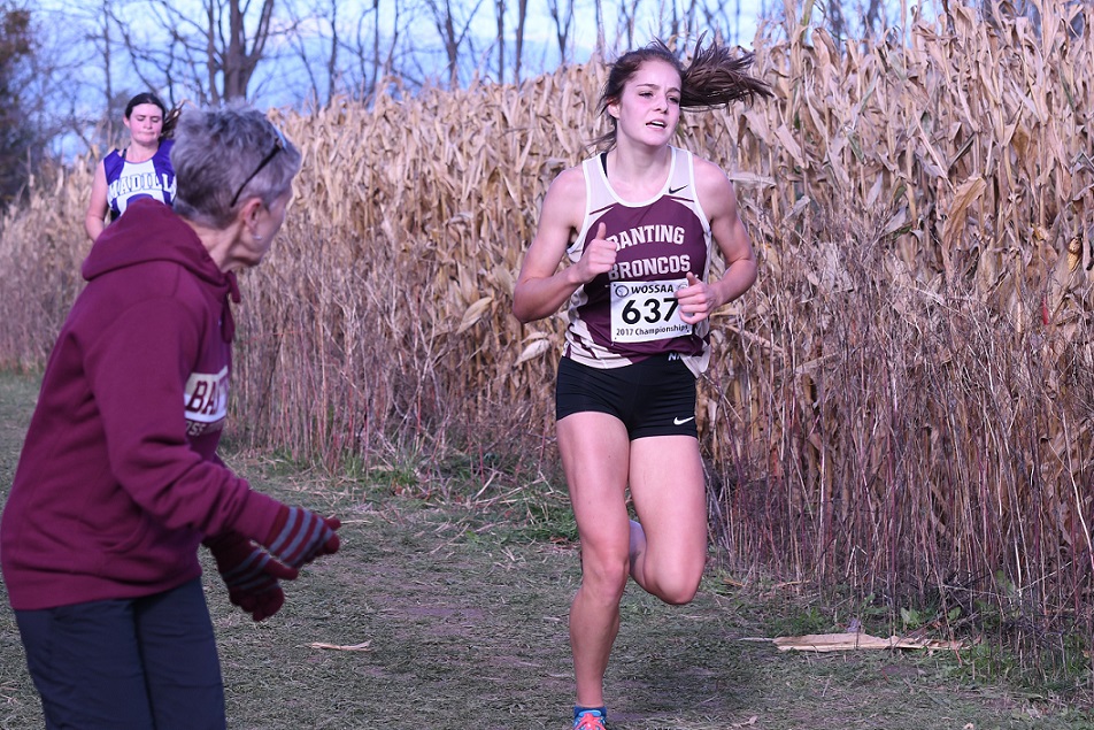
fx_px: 3191
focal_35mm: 105
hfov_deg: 19.5
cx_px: 547
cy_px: 365
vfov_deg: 13.0
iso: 250
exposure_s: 1/800
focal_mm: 70
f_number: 5.6
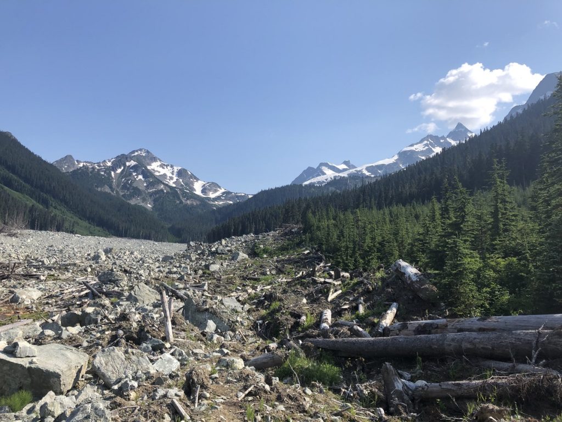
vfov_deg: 49.7
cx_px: 281
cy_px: 211
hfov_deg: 63.4
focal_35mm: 28
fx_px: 455
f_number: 1.8
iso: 20
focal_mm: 3.99
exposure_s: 1/2088
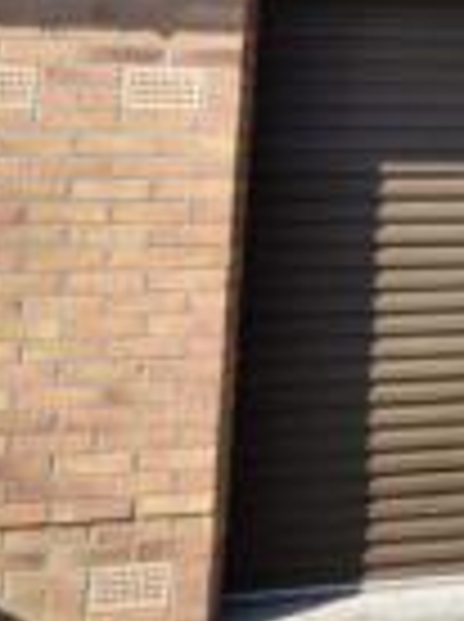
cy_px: -47
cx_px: 1372
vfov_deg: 19.7
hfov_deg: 10.7
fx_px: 1721
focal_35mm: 96
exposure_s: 1/125
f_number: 8
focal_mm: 14
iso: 100
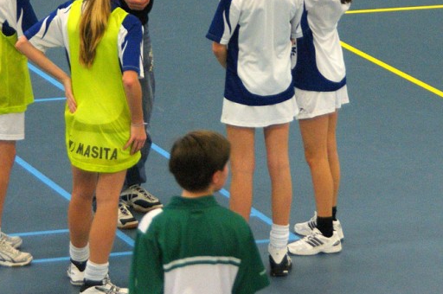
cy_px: 70
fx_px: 2418
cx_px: 148
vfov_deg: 7.0
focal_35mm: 197
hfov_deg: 10.5
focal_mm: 85
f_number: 5.6
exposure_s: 1/100
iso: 800
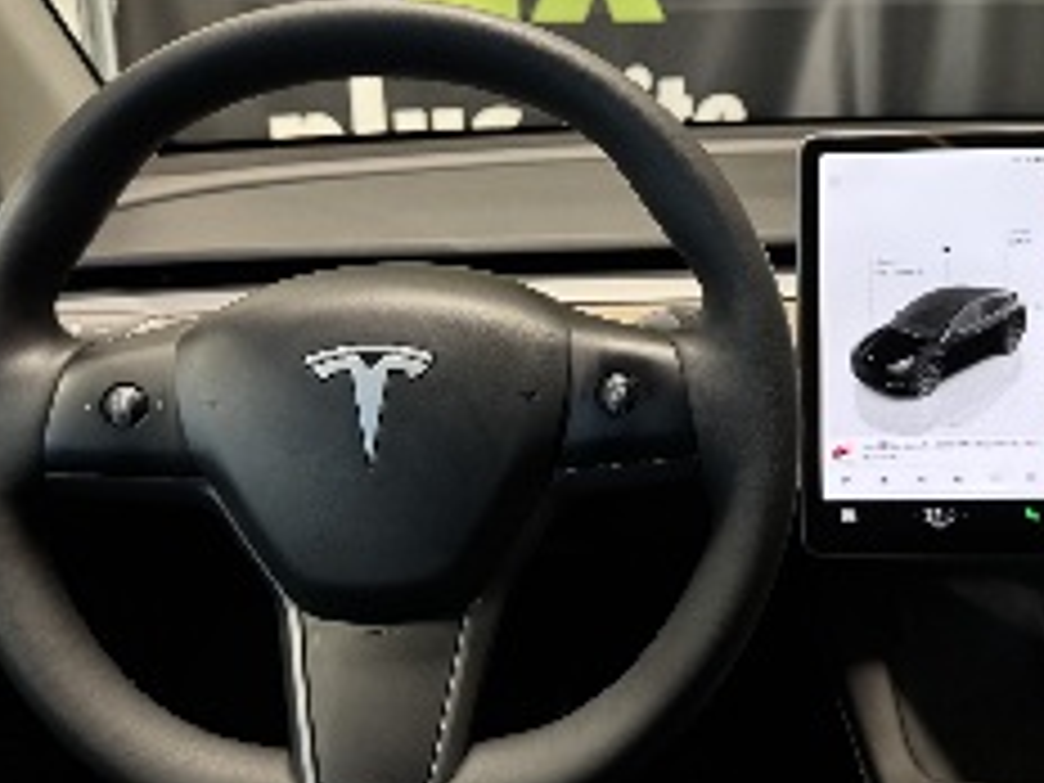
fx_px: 1297
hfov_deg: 43.4
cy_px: 392
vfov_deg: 33.6
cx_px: 666
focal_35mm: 43
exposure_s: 1/33
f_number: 1.78
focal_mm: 6.76
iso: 640
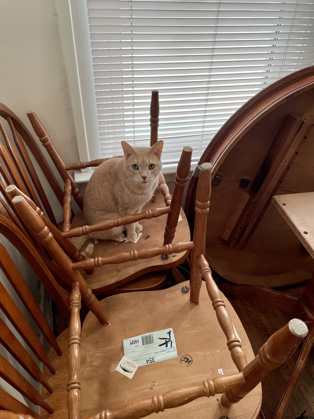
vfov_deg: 67.3
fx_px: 314
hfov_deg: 53.1
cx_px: 157
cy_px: 210
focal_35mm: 26
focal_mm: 4.2
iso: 100
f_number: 1.6
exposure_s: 1/120
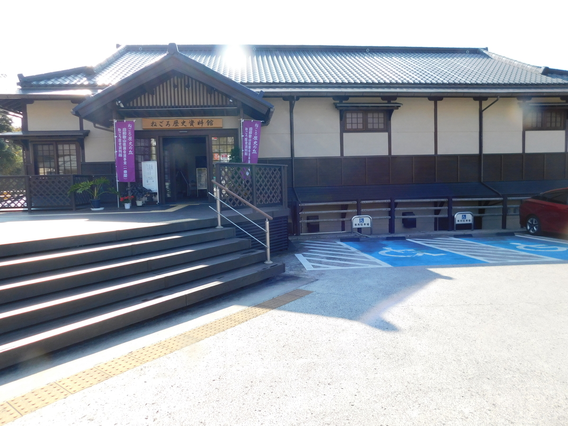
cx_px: 284
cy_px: 213
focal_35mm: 23
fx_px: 377
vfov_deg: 58.9
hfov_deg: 73.9
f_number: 3
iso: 125
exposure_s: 1/640
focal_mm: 4
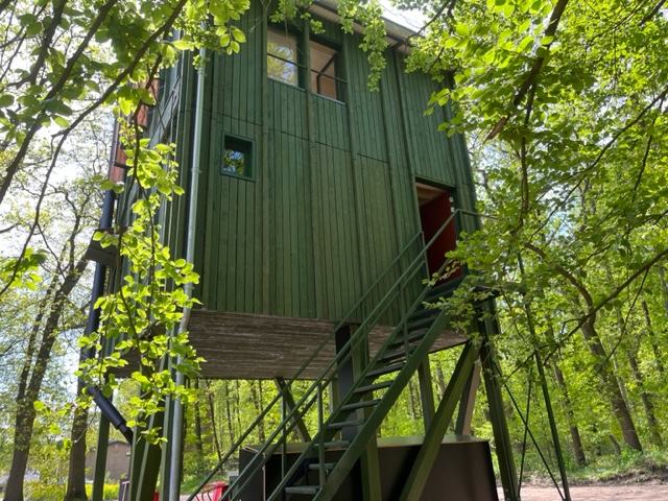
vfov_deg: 53.1
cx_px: 334
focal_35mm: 26
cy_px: 250
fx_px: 502
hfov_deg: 67.3
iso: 50
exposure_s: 1/341
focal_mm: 5.1
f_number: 1.6
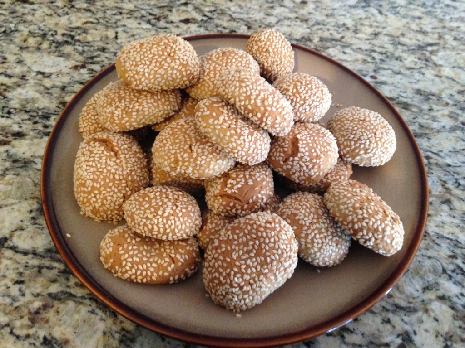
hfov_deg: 55.4
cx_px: 232
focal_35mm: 33
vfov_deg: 42.9
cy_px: 174
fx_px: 443
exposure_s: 1/17
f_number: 2.4
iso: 400
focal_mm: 4.12
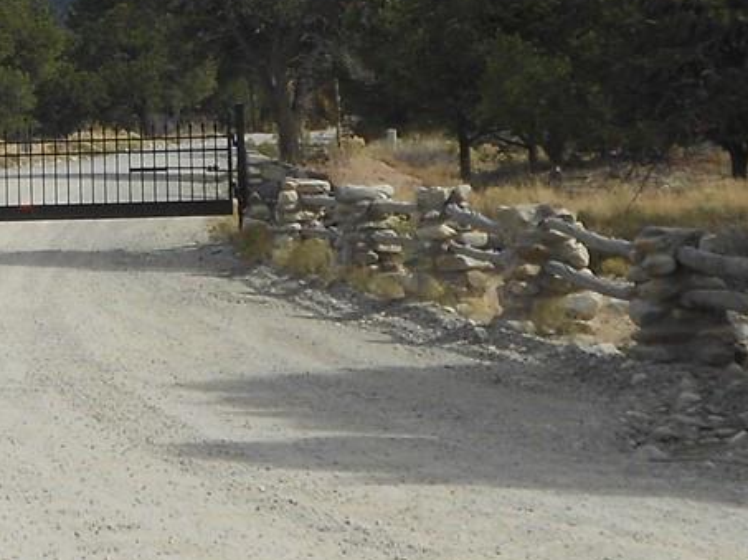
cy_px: 68
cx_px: -31
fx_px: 3282
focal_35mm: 152
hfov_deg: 12.8
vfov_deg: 9.7
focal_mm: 7.7
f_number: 4.2
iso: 80
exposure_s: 1/1000
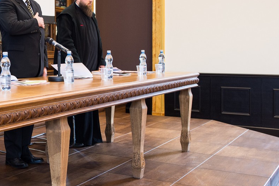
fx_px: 450
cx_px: 17
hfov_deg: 32.4
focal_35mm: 58
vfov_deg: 23.3
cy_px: 65
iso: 800
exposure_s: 1/50
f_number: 3.5
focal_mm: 24
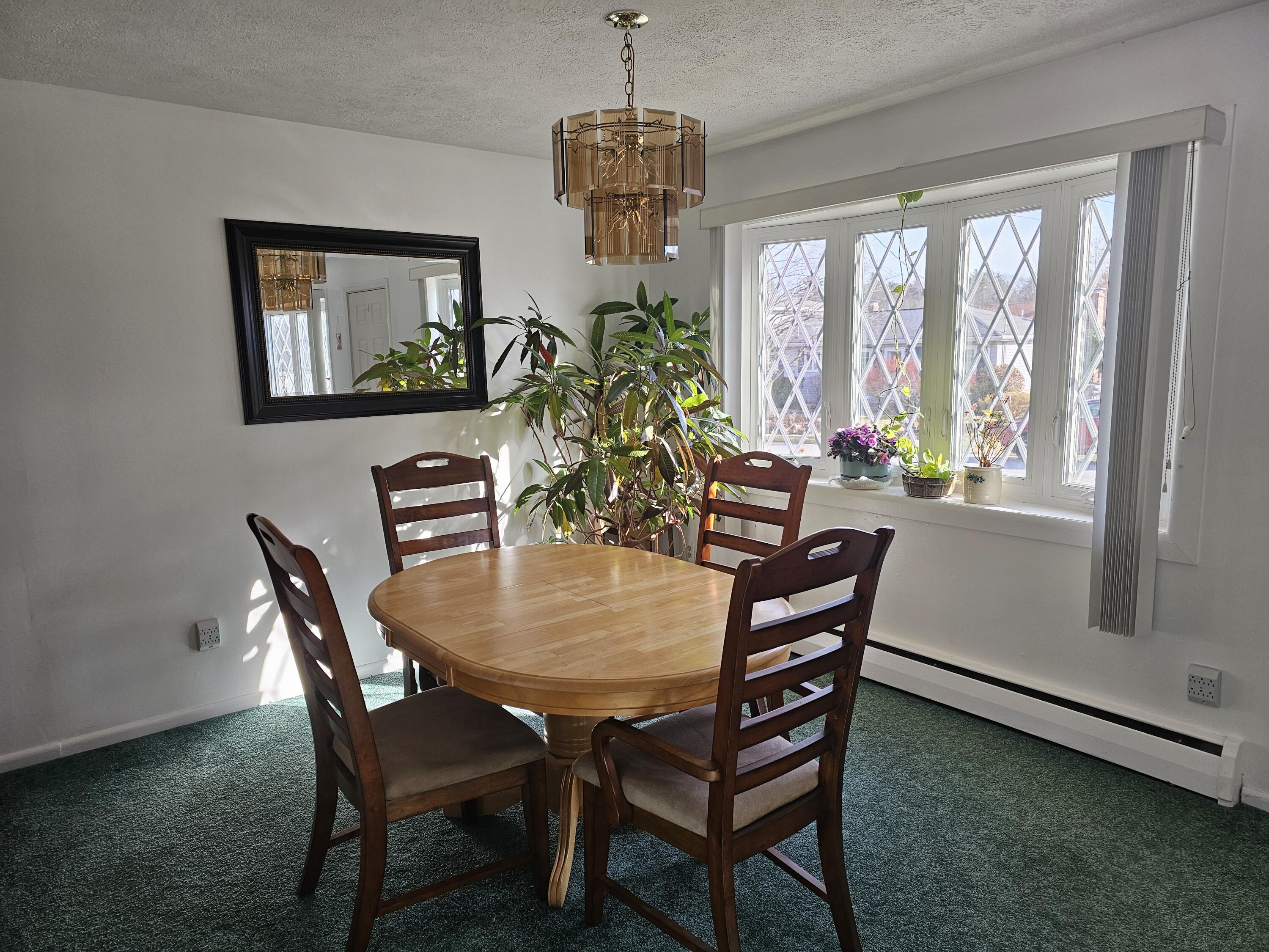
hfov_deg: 73.9
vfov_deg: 58.9
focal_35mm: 23
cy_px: 476
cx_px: 634
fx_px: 843
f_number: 1.7
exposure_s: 1/120
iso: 100
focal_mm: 6.3
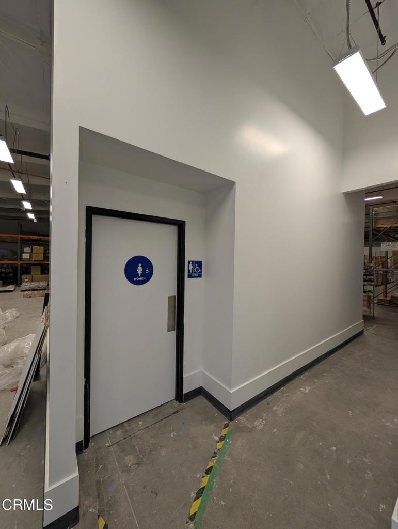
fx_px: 184
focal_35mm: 12
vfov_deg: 110.5
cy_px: 264
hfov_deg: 94.6
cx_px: 199
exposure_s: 1/404
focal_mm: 2.02
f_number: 1.7
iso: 38
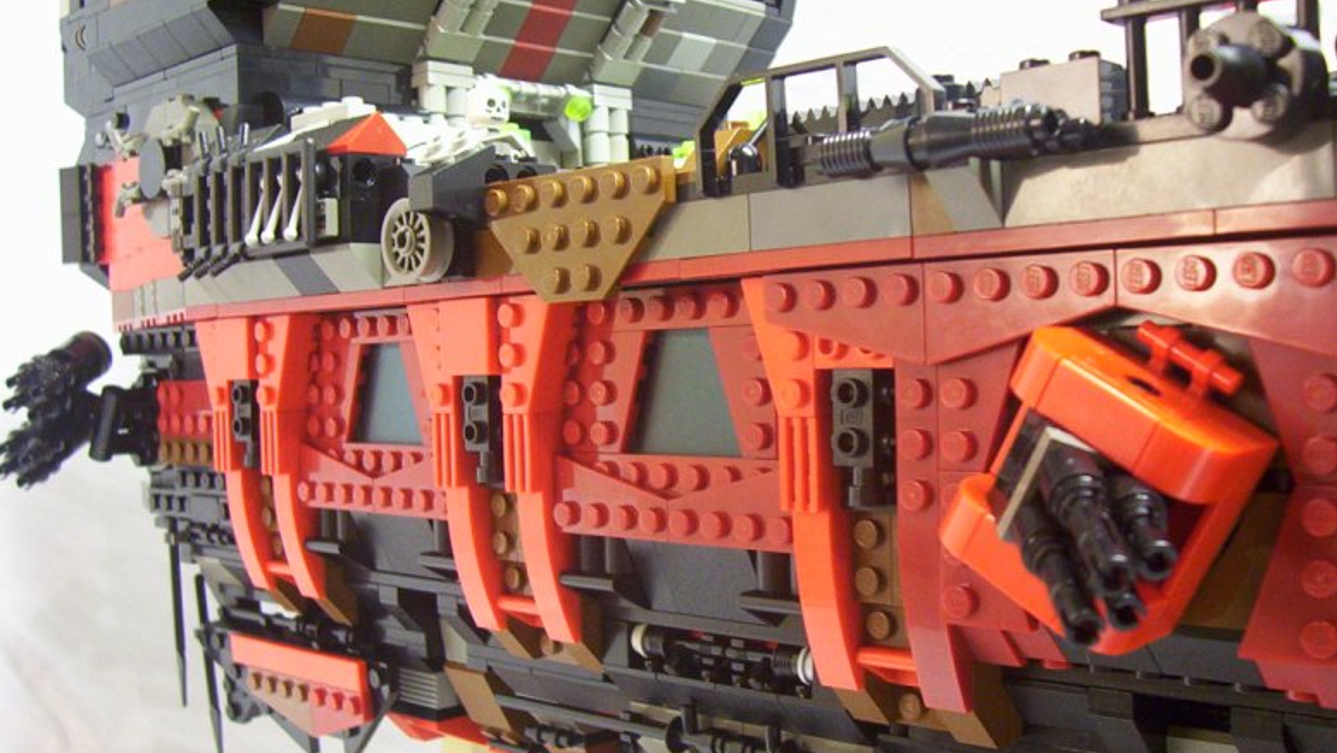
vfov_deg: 24.9
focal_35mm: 48
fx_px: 1702
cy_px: 427
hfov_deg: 42.9
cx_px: 662
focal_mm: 5.77
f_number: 2.73
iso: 200
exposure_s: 1/8.76
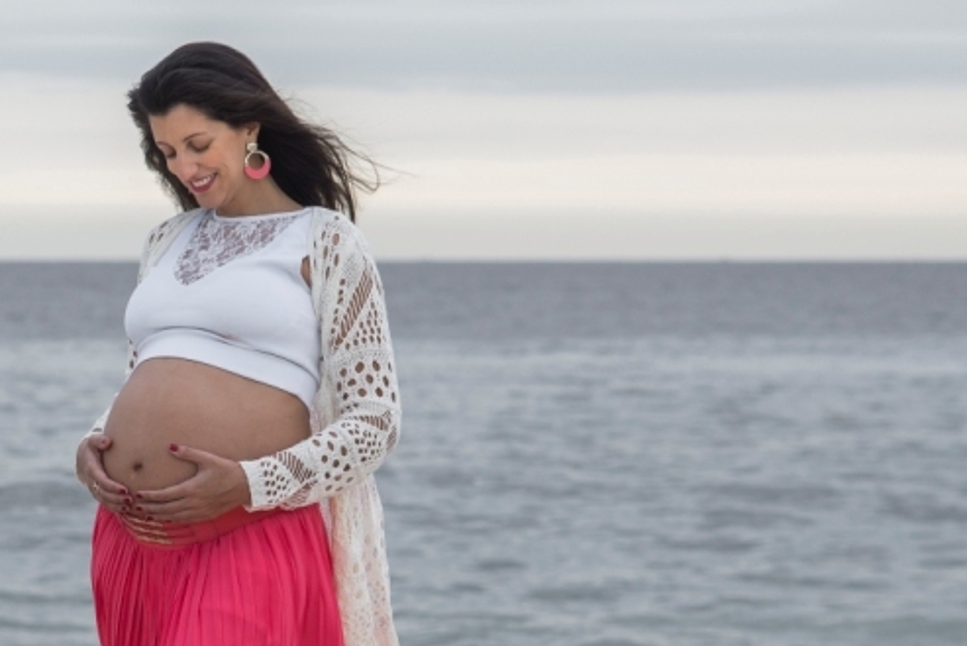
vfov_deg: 6.3
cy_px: 418
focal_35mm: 218
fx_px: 5857
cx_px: -33
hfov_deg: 9.4
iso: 250
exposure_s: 1/200
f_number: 6.3
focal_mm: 105
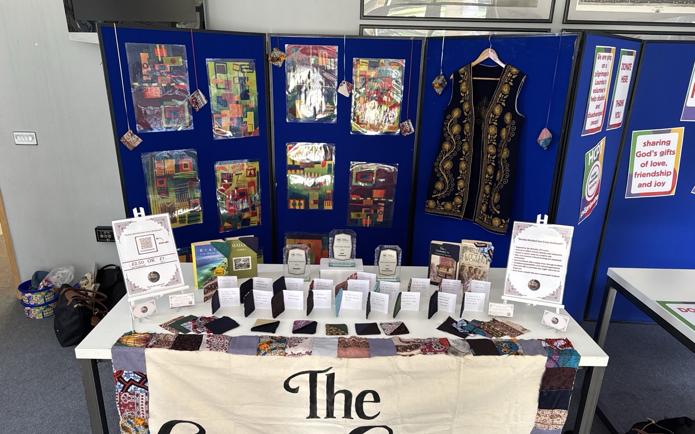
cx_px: 344
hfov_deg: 70.4
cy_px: 253
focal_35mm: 26
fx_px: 492
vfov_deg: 47.4
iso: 200
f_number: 1.78
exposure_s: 1/68
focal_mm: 6.76
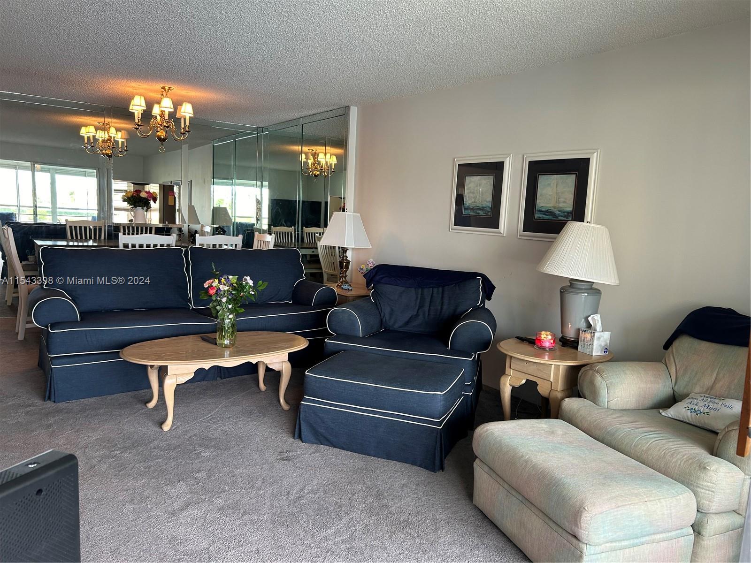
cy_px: 282
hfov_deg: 67.3
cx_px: 376
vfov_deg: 53.1
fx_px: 564
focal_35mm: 26
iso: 80
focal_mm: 5.7
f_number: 1.5
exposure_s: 1/60
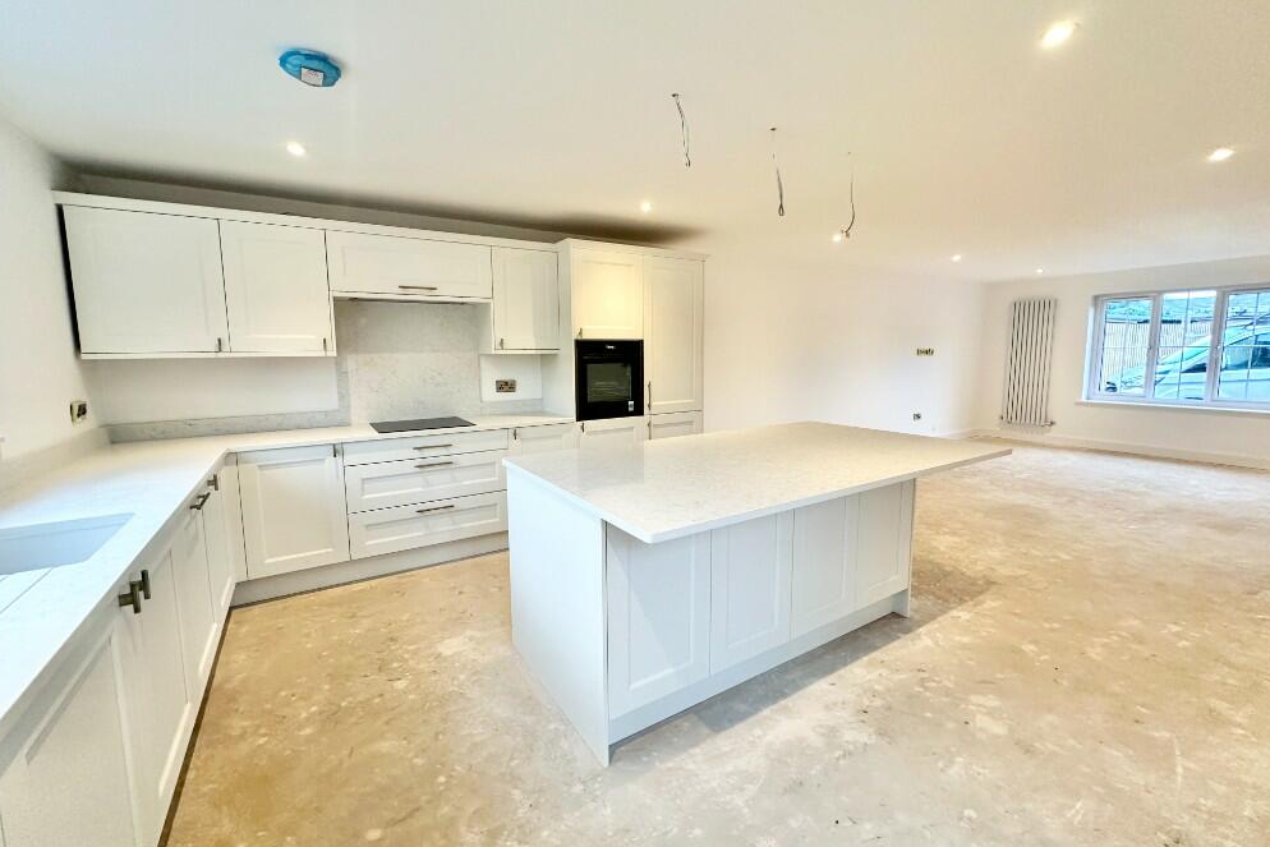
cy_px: 408
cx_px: 624
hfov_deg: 100.4
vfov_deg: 77.3
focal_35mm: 15
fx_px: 529
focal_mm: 2.22
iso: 200
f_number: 2.2
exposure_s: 1/106
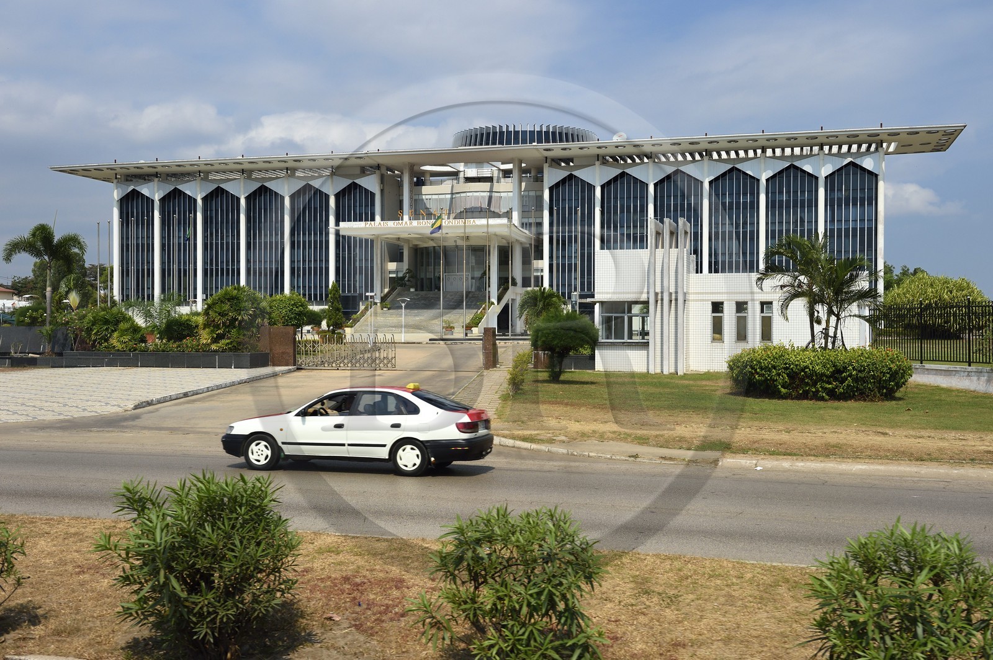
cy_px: 330
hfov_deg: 53.2
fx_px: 992
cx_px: 496
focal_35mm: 36
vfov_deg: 36.8
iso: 400
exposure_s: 1/1000
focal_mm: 36
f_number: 9
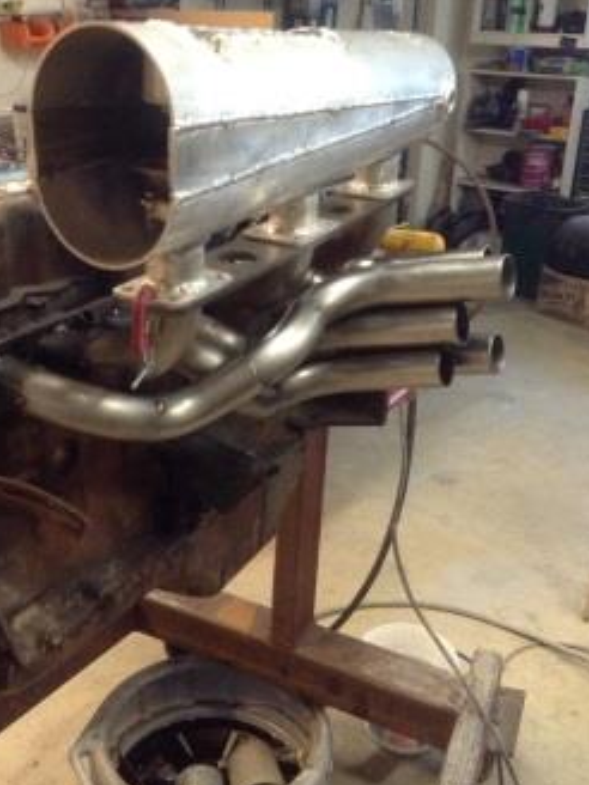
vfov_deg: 42.1
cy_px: 396
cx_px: 218
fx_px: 1021
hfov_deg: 32.0
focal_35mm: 45
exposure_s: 1/20
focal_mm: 3.3
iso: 200
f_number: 2.4
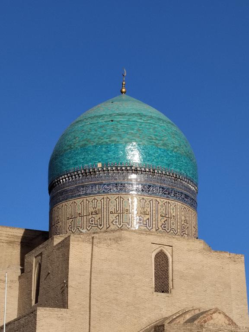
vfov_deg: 20.7
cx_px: 124
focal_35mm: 95
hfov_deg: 15.6
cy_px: 166
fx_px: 911
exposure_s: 1/2026
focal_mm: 5.52
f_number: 1.9
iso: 252
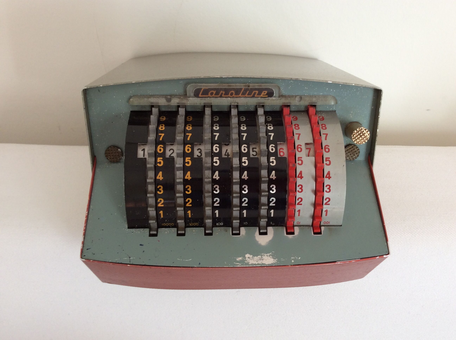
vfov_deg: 44.1
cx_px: 228
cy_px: 170
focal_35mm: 32
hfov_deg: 56.9
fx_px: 421
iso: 40
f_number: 2.4
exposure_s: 1/25
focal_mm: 3.3
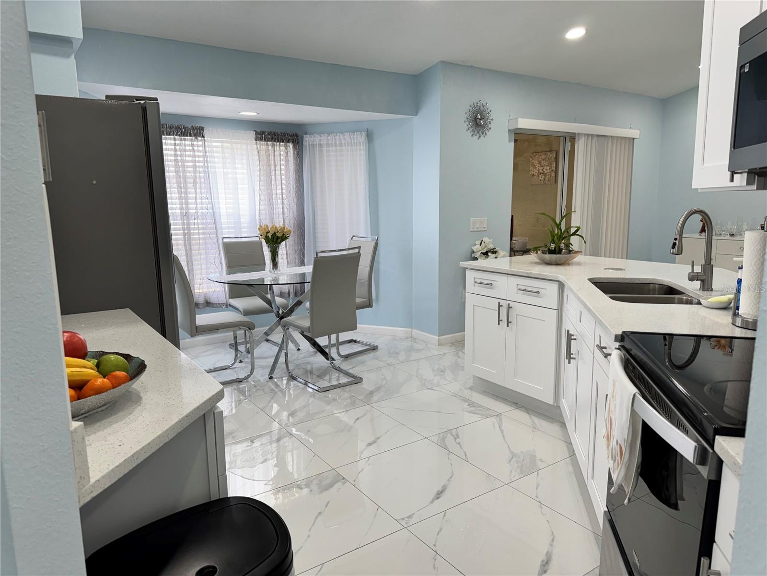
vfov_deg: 56.8
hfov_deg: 71.6
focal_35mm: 24
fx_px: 532
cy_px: 288
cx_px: 384
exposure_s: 1/122
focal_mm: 6.76
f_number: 1.78
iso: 50
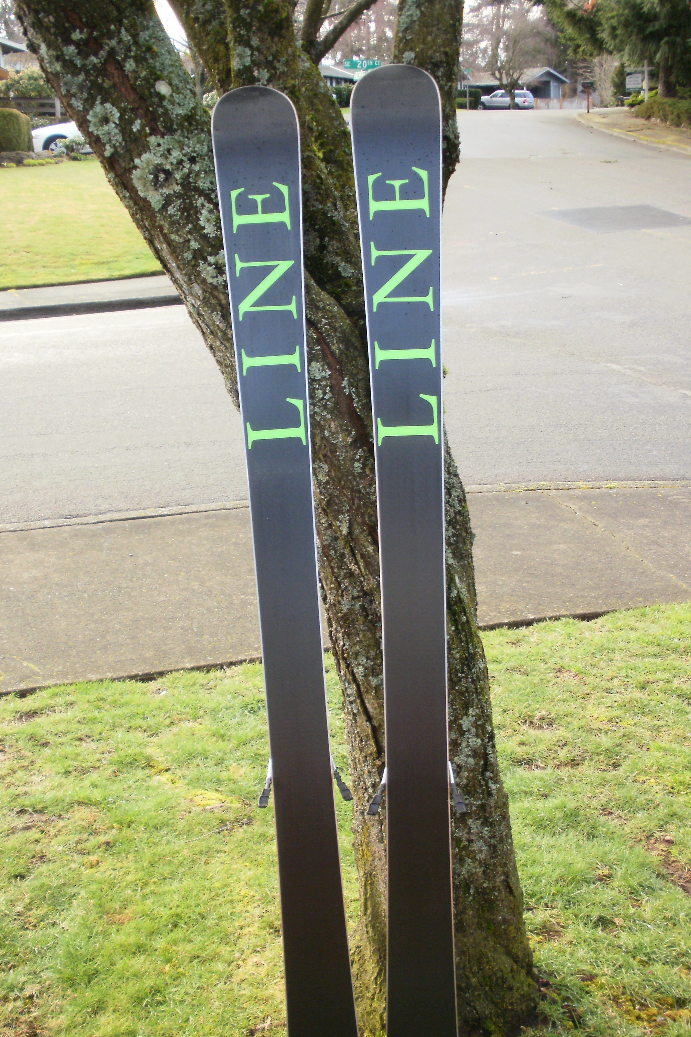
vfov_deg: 49.6
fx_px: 1123
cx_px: 369
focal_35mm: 39
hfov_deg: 34.2
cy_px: 527
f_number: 3.5
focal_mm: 6.3
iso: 100
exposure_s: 1/125
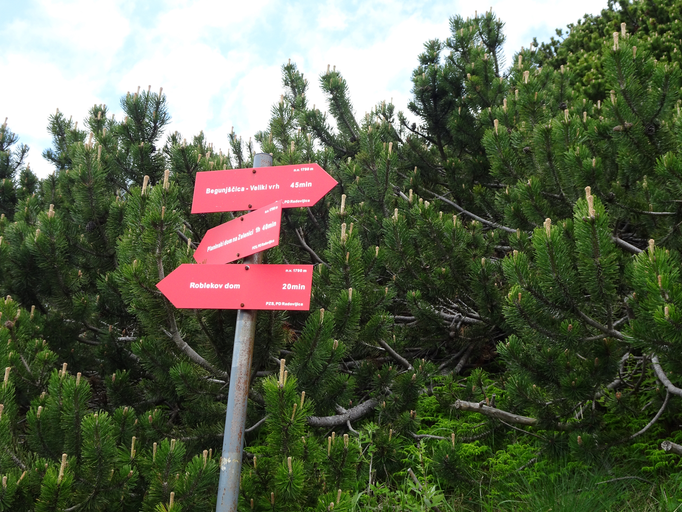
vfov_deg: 29.7
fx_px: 965
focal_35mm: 49
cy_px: 252
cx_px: 335
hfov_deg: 38.9
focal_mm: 8.18
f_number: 4.5
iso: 80
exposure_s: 1/125
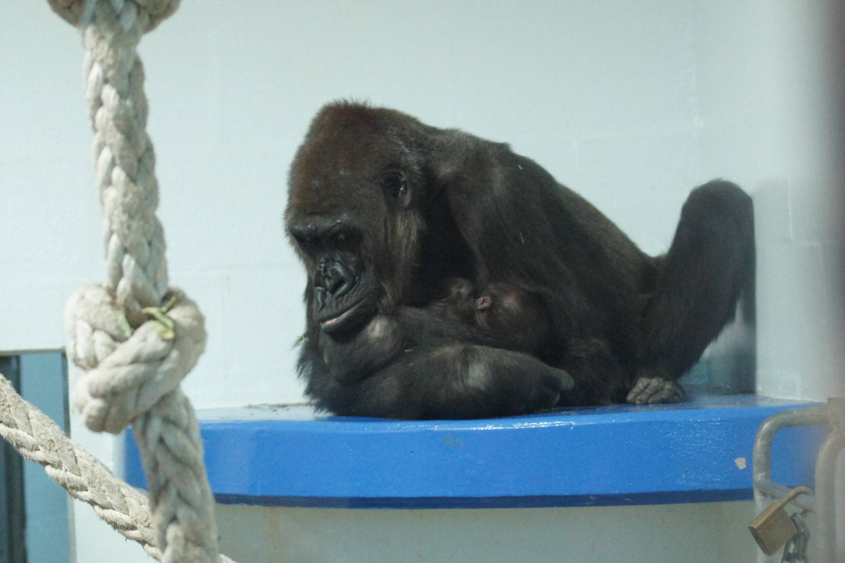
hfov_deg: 13.7
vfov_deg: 9.1
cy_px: 282
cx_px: 422
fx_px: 3519
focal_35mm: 150
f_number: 5
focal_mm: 100
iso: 3200
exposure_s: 1/30
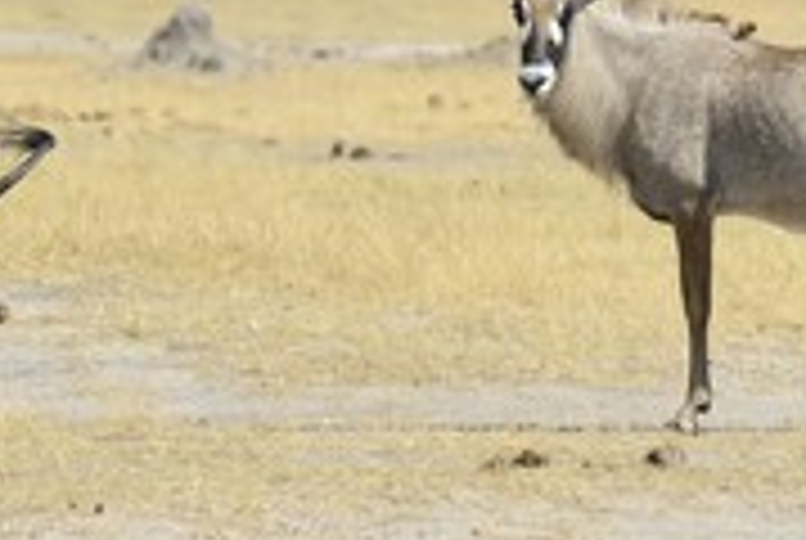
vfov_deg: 2.1
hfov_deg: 3.1
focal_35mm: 656
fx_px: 14711
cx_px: 225
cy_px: 378
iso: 400
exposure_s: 1/1250
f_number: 7.1
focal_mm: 280
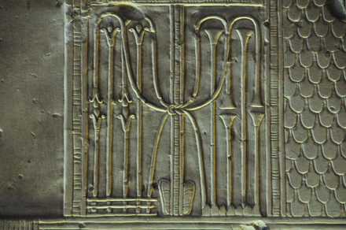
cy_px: 115
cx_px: 173
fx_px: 2231
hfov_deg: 8.9
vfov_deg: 5.9
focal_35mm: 232
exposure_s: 1/25
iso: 2000
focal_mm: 155
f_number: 6
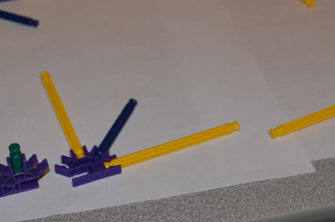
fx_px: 622
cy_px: 7
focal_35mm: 67
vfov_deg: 19.7
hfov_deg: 30.1
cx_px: 163
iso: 200
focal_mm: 22
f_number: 5.6
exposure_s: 1/30
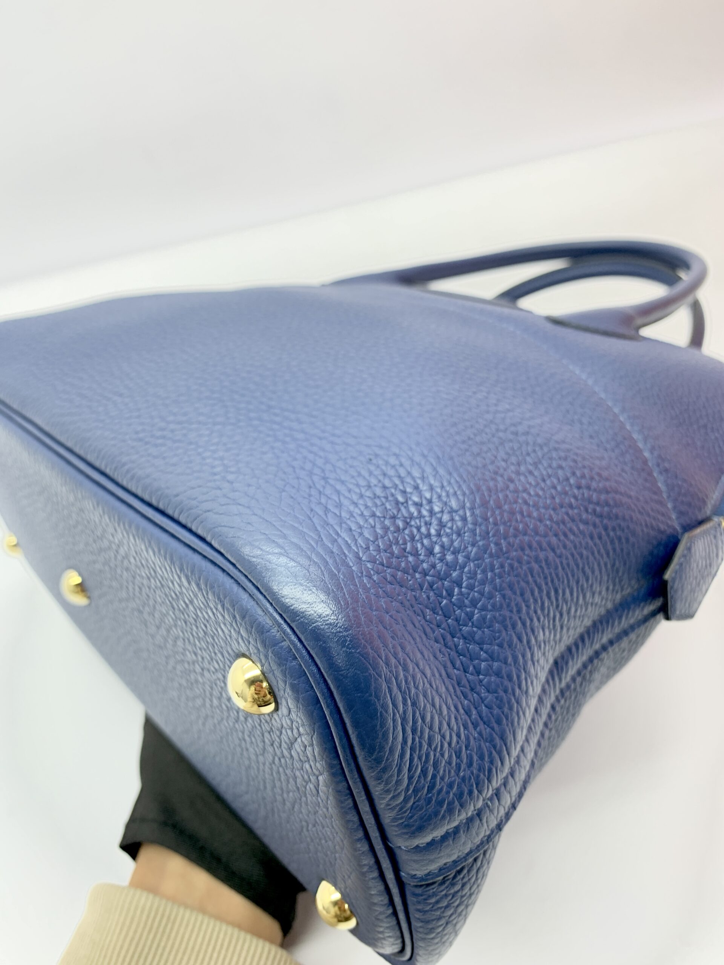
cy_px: 482
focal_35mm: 26
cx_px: 362
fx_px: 725
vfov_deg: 67.3
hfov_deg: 53.1
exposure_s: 1/50
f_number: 1.8
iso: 50
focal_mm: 4.25
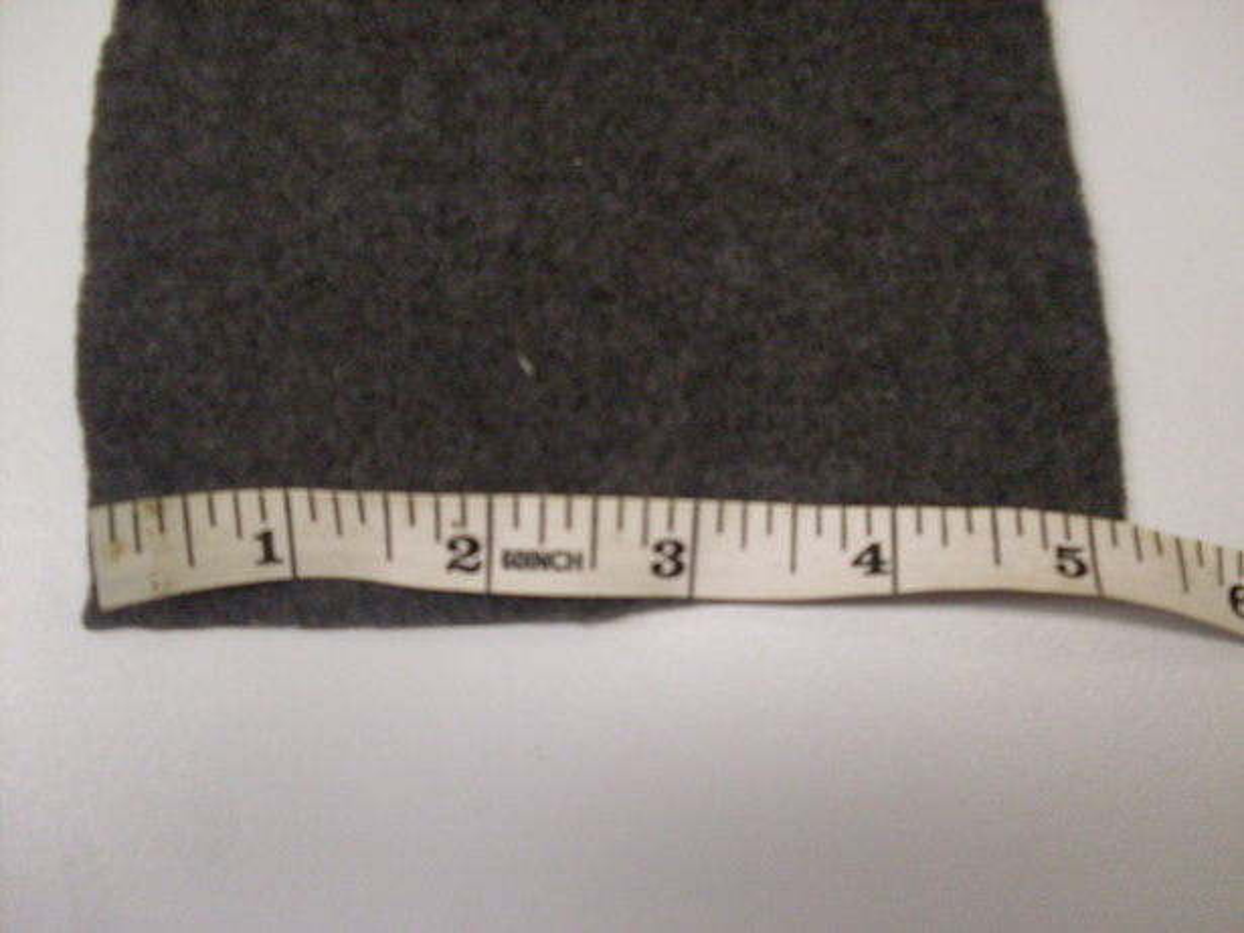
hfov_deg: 49.0
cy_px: 466
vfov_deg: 37.7
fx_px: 1365
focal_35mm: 38
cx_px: 622
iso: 200
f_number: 2.8
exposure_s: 1/30
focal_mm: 6.3
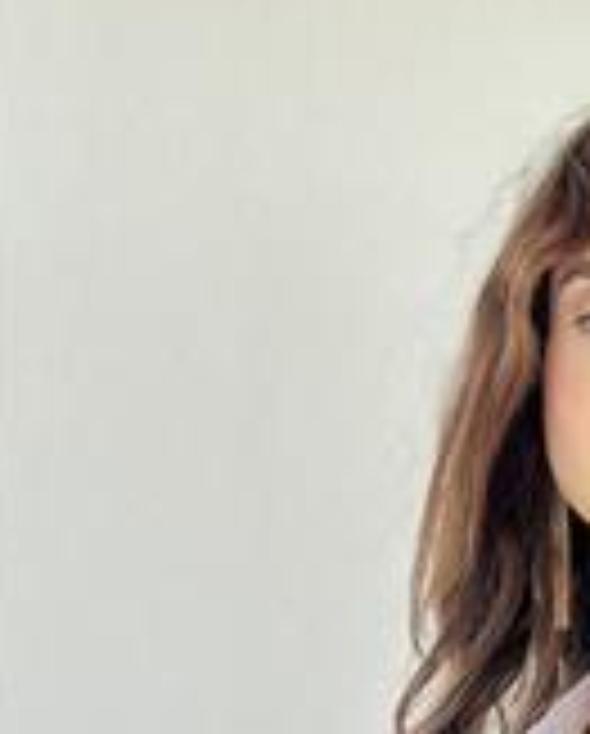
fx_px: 3330
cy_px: 1078
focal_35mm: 153
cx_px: 883
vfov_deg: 12.0
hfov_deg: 9.8
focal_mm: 6.86
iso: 80
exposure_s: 1/175
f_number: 1.78
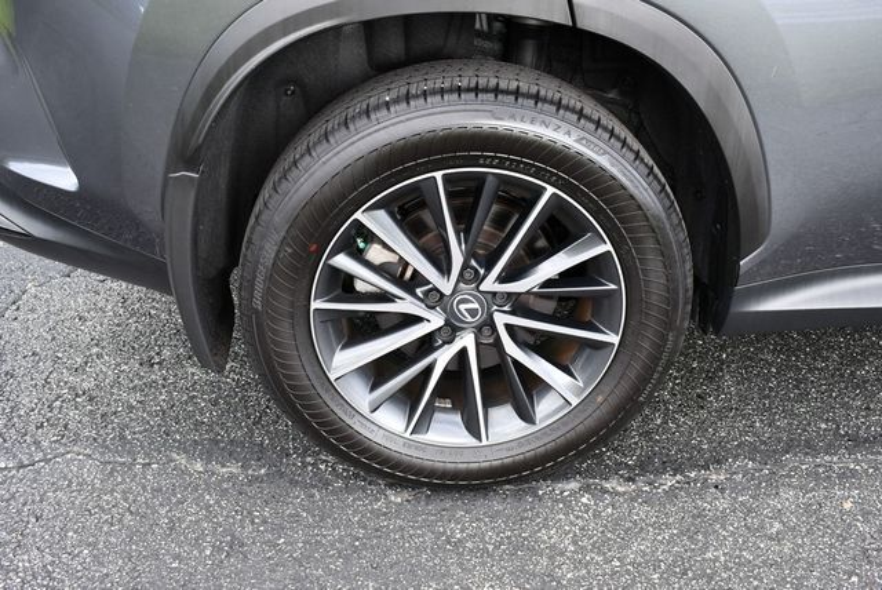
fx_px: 883
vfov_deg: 36.9
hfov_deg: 53.1
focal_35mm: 36
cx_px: 441
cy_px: 295
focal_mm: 18
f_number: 4.5
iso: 400
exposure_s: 1/250
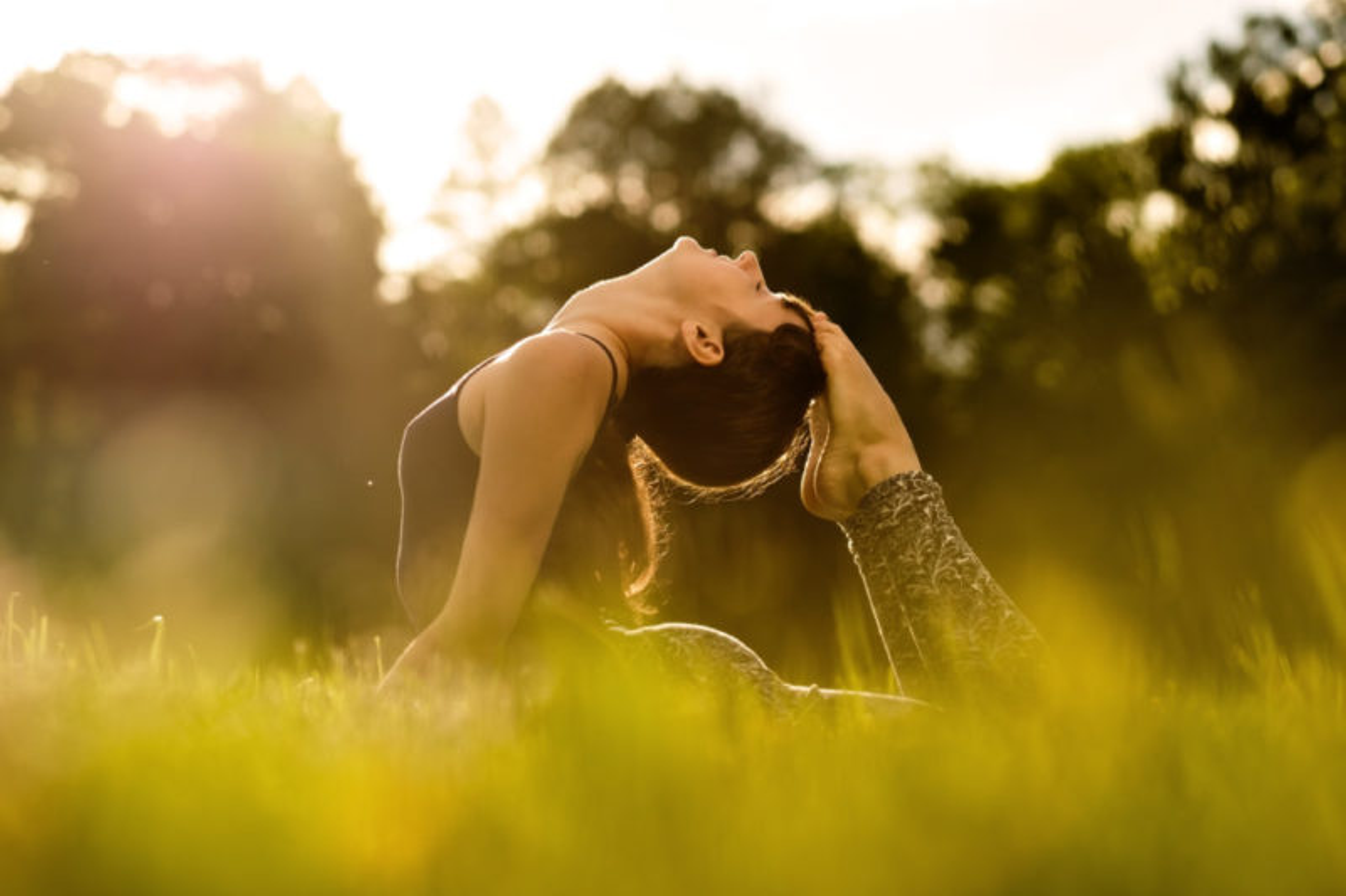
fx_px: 3140
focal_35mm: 84
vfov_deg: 16.3
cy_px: 448
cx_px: 673
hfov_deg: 24.2
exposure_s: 1/5000
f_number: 2
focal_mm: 56
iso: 200
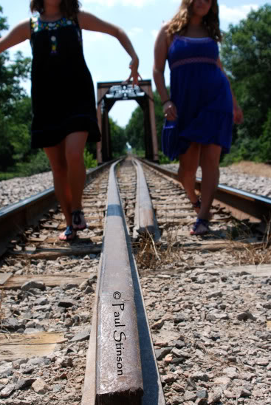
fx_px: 552
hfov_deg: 27.6
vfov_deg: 40.2
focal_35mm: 49
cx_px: 130
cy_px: 224
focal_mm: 28
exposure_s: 1/200
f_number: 8
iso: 100
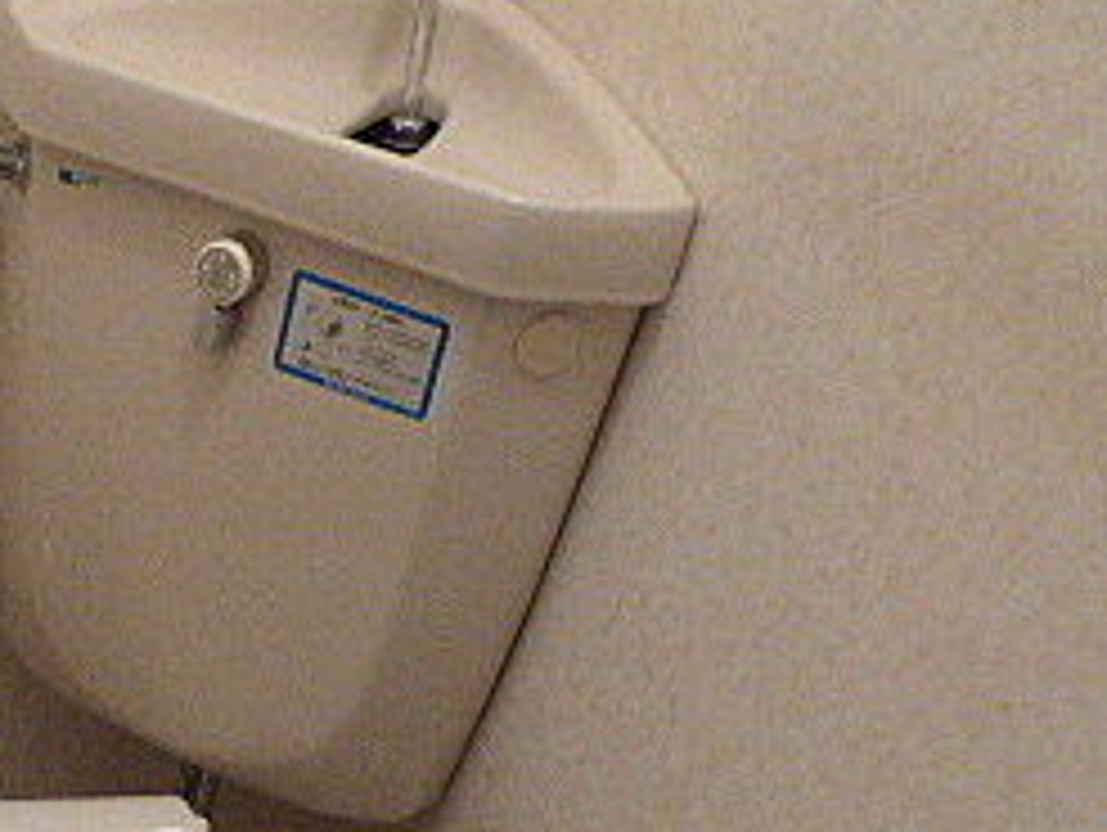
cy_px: 944
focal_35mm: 52
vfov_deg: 25.7
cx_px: -4
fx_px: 1665
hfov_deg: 33.6
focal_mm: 3.58
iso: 400
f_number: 2.8
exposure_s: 1/40
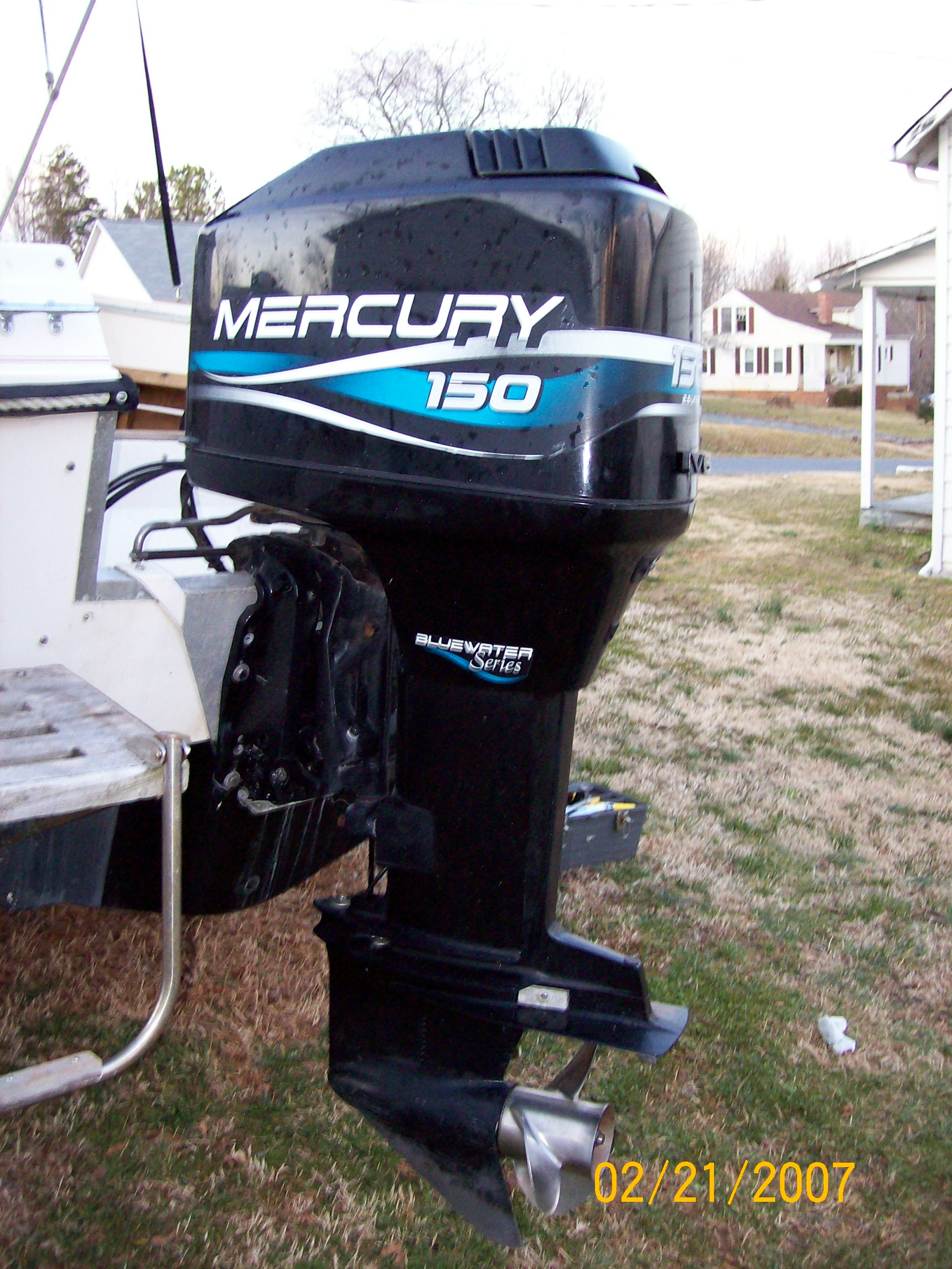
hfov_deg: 39.7
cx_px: 476
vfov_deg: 51.4
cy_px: 634
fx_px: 1320
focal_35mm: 36
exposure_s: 1/64
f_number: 2.7
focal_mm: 6
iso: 140
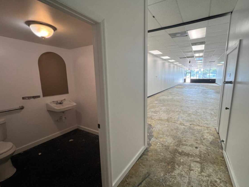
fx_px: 108
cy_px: 96
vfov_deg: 81.7
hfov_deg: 97.9
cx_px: 135
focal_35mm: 15
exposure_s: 1/120
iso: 80
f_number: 1.8
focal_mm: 1.57
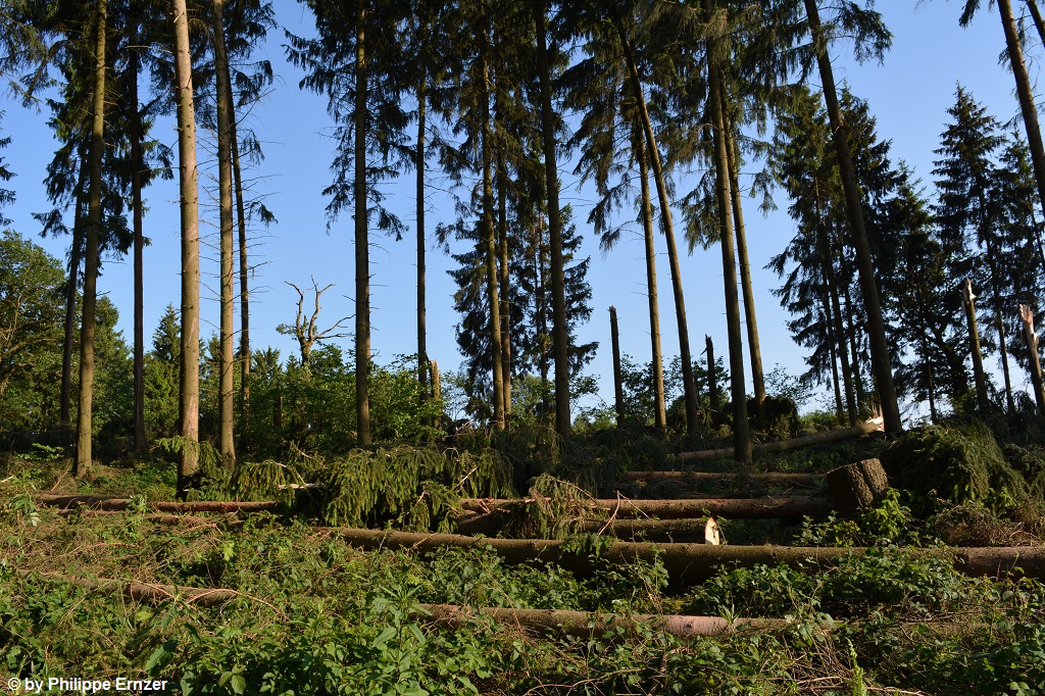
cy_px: 348
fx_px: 783
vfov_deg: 47.9
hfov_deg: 67.4
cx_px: 522
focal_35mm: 27
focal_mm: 18
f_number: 8
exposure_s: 1/250
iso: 180
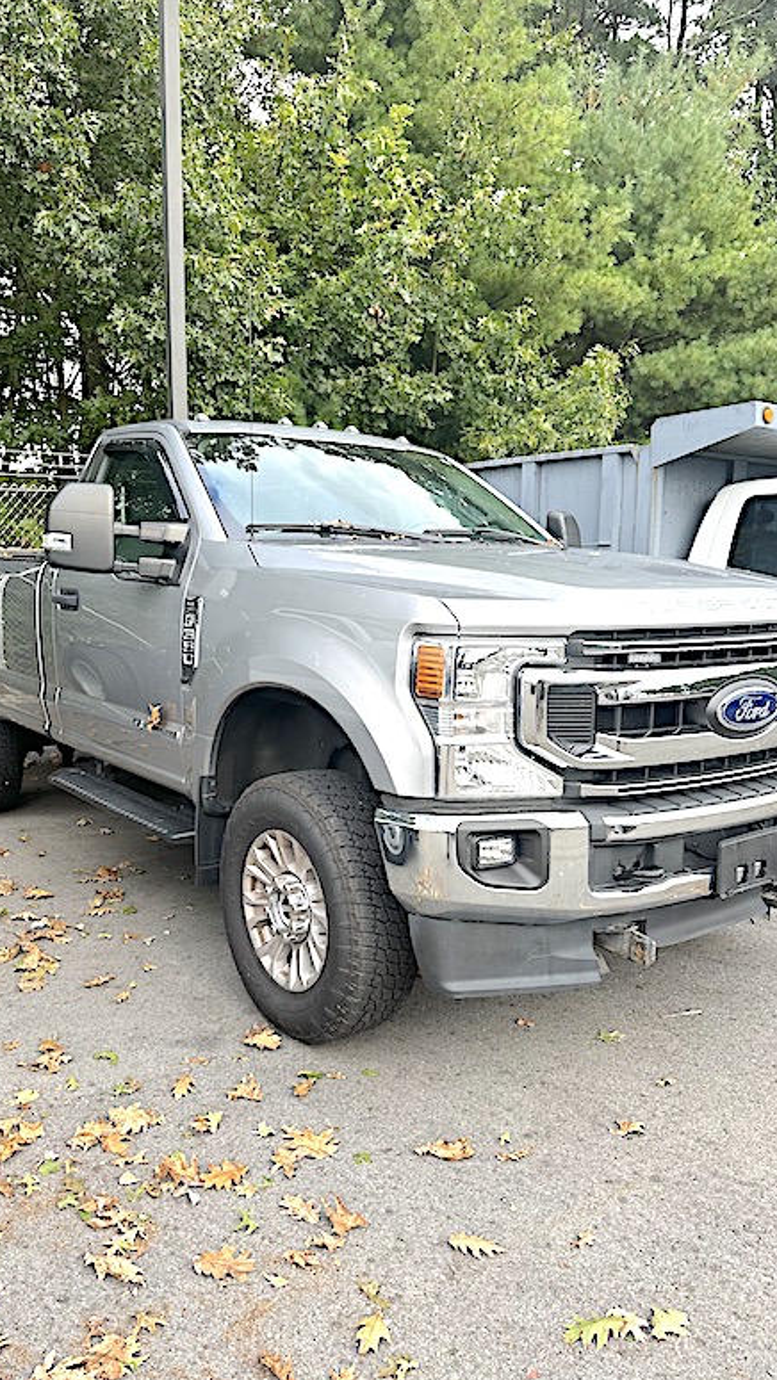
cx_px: 372
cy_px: 694
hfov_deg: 42.9
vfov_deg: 69.9
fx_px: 989
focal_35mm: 27
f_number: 1.78
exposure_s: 1/611
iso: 80
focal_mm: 6.86
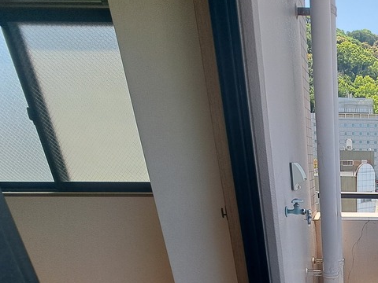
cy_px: 274
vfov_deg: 45.9
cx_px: 376
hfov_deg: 53.3
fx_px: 284
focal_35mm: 26
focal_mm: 1.74
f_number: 2.2
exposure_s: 1/500
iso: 50
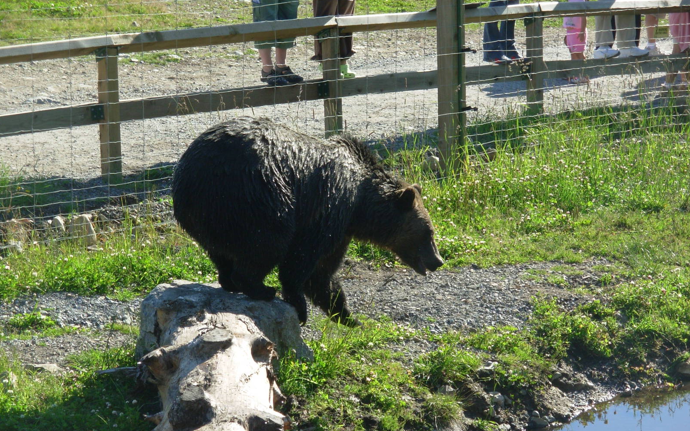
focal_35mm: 151
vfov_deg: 8.7
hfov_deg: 13.9
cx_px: 344
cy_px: 244
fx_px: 2840
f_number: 4.5
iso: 50
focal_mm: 23.5
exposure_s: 1/256
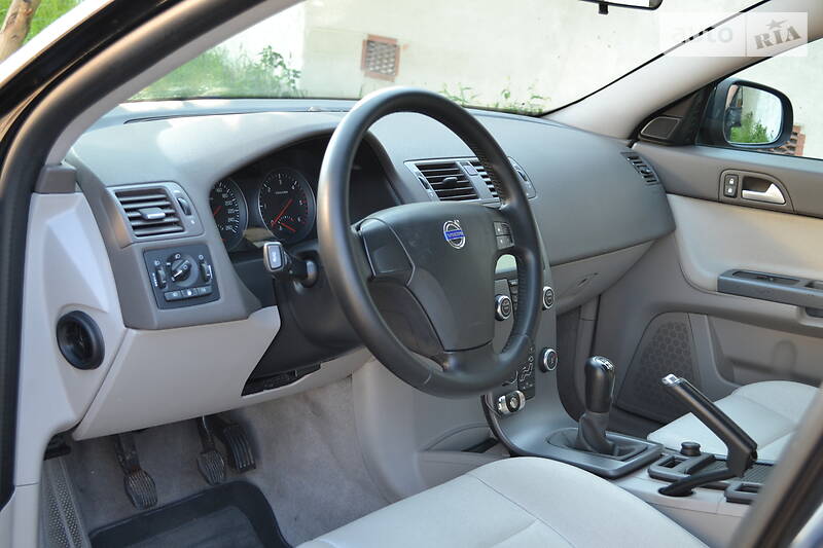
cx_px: 412
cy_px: 274
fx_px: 1097
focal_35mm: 48
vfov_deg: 28.1
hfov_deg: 41.1
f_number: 4.8
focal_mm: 32
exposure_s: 1/60
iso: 400
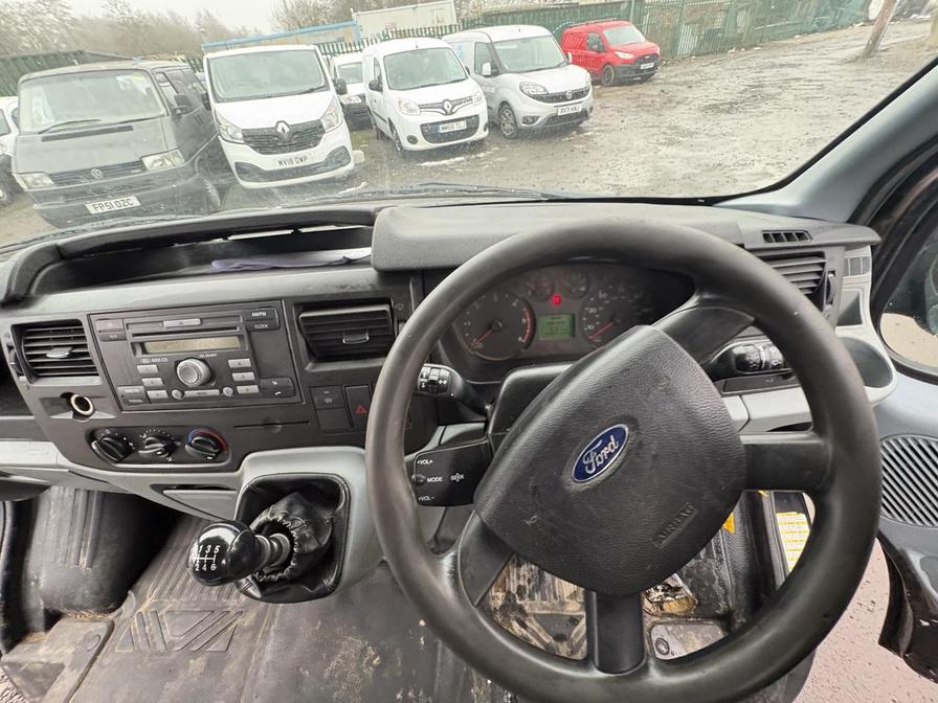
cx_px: 469
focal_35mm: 14
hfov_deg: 102.1
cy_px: 352
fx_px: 379
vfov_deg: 85.7
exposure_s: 1/60
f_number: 2.2
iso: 400
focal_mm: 2.22
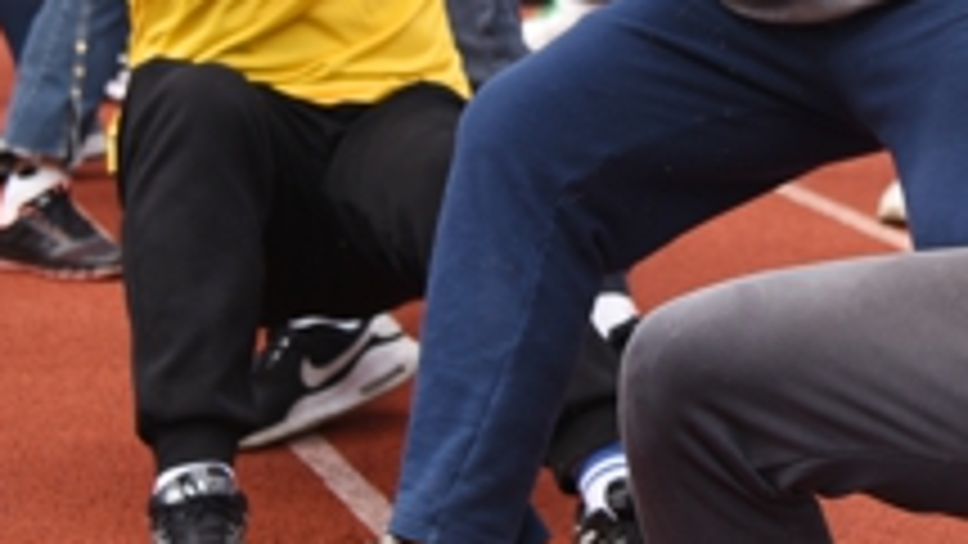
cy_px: -88
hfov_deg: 14.6
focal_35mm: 146
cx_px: 761
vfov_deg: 8.2
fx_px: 3748
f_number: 4
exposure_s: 1/400
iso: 100
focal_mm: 44
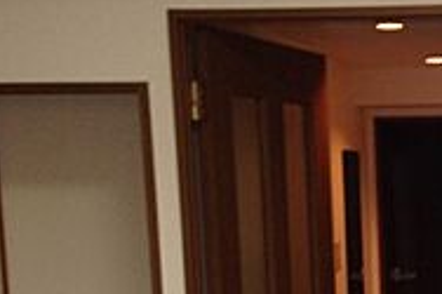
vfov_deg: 11.3
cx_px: 508
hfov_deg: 16.9
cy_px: 409
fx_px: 1435
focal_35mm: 117
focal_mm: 4.12
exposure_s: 1/24
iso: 50
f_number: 2.4
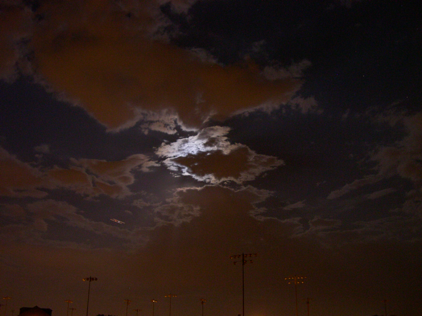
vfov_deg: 37.7
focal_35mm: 38
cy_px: 158
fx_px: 463
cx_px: 211
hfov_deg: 49.0
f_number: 2.8
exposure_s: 1
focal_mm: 8
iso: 400
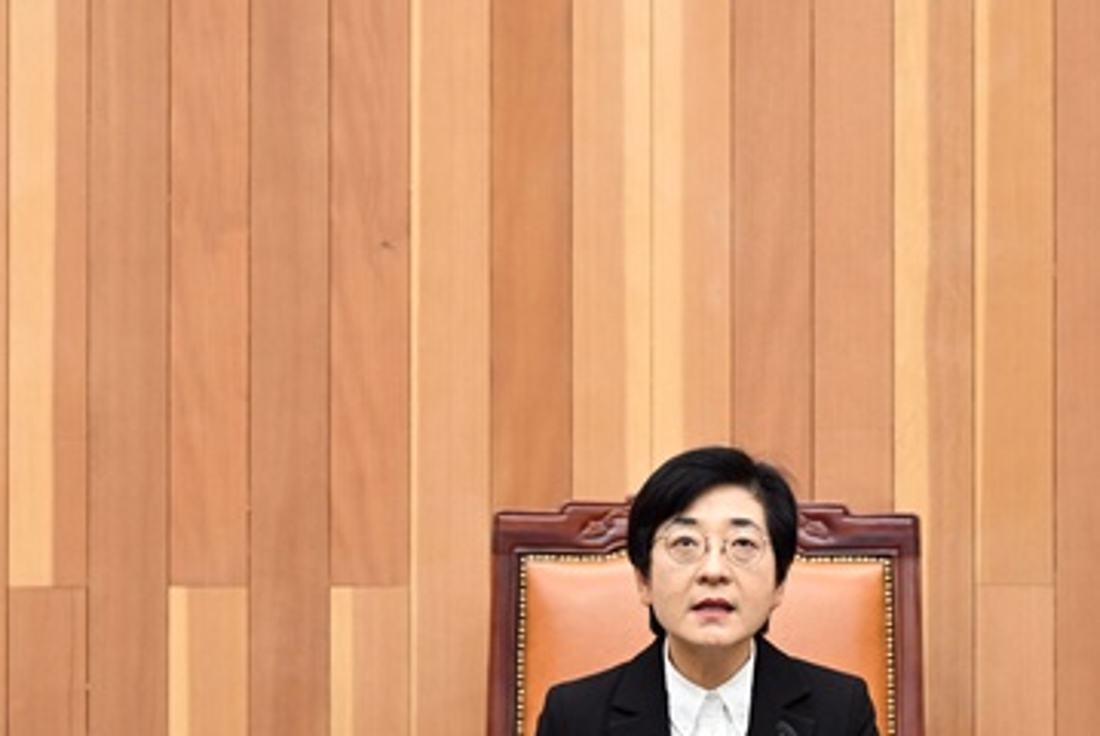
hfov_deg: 6.0
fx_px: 10428
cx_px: 668
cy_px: 627
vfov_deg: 4.0
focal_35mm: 341
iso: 1600
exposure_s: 1/160
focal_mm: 175
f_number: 4.5
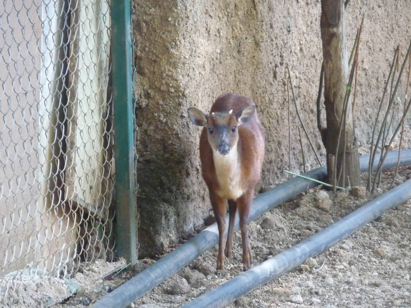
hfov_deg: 7.1
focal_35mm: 280
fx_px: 3324
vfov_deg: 5.3
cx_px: 206
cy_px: 154
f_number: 4.9
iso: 800
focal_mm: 47
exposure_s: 1/60
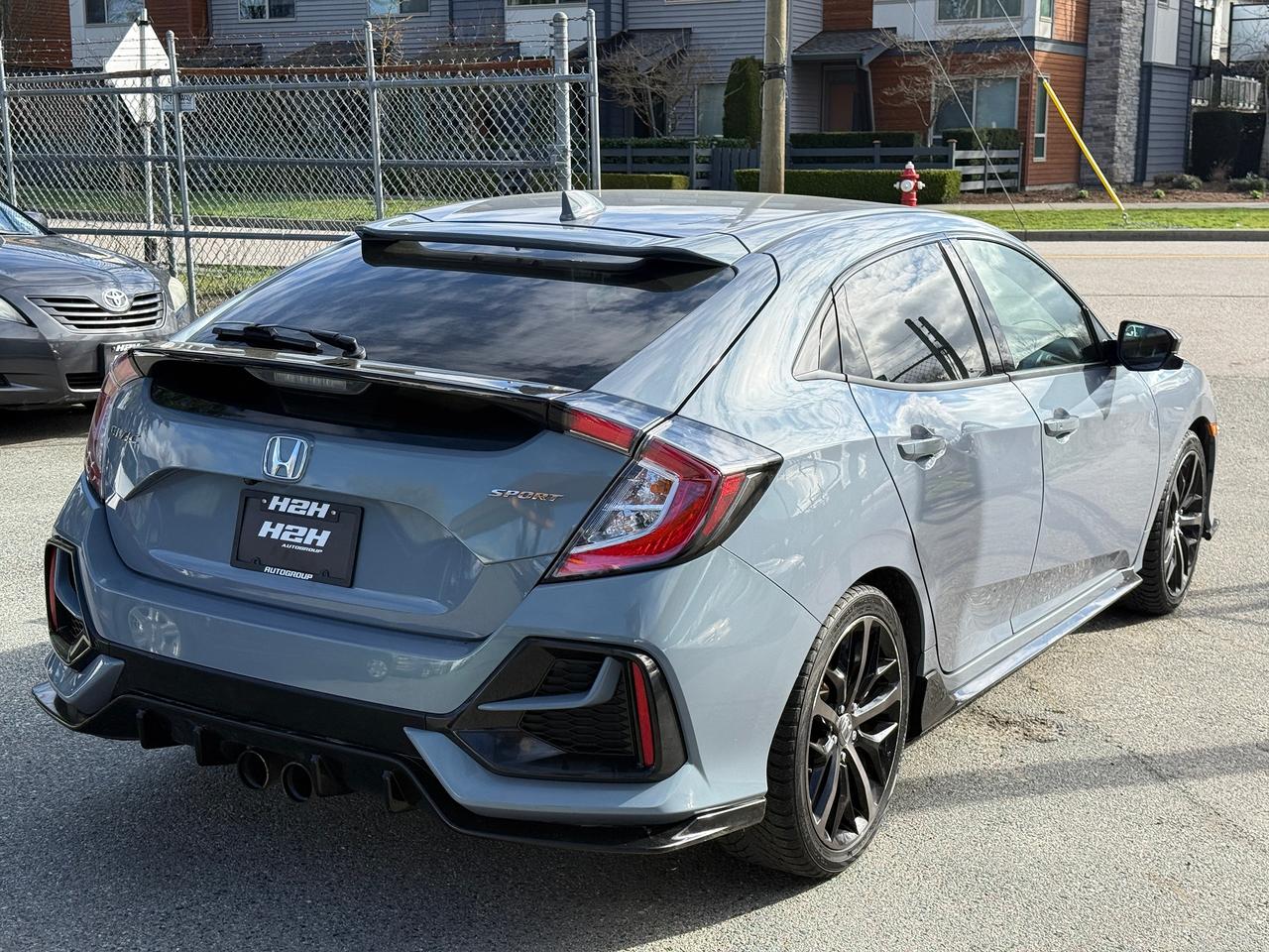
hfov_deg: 39.7
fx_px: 1760
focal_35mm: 48
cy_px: 476
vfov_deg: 30.3
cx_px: 634
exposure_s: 1/2208
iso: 64
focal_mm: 6.76
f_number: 1.78
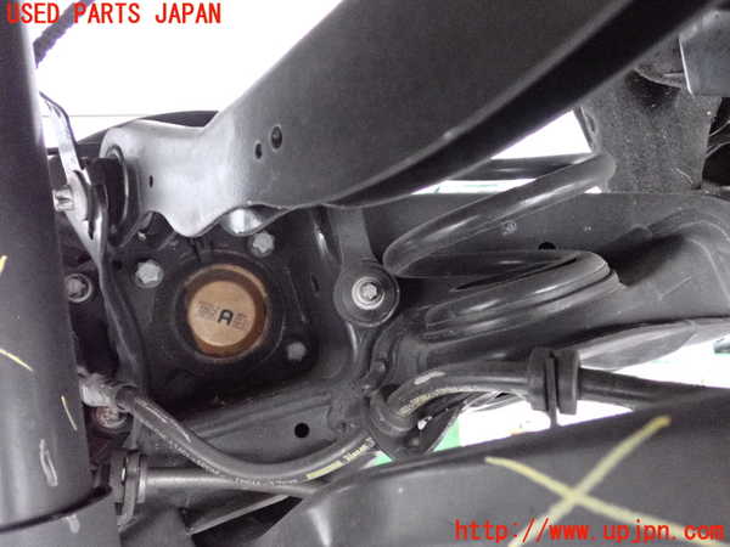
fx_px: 633
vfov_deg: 46.8
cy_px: 274
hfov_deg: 60.0
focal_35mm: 30
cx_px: 365
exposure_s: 1/125
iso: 4000
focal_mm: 5.4
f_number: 2.3
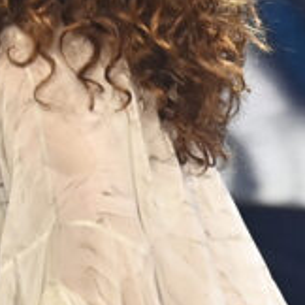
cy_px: 107
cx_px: -145
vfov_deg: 1.1
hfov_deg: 1.1
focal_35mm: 1610
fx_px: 16049
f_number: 3.5
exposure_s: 1/500
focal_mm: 300
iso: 4000
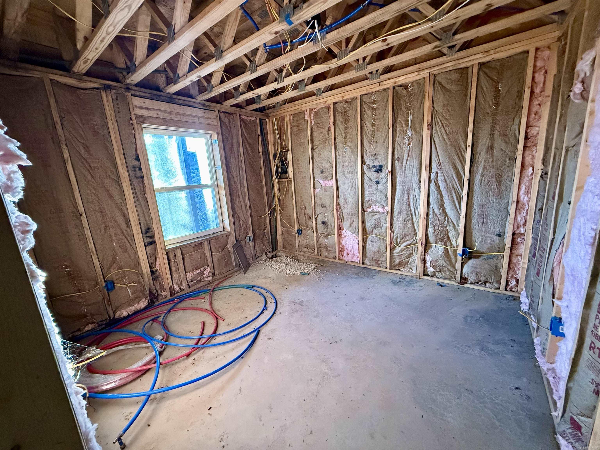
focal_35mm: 14
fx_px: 243
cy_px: 225
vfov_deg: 85.7
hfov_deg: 102.1
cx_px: 300
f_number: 2.2
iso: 800
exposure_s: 1/60
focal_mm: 2.22
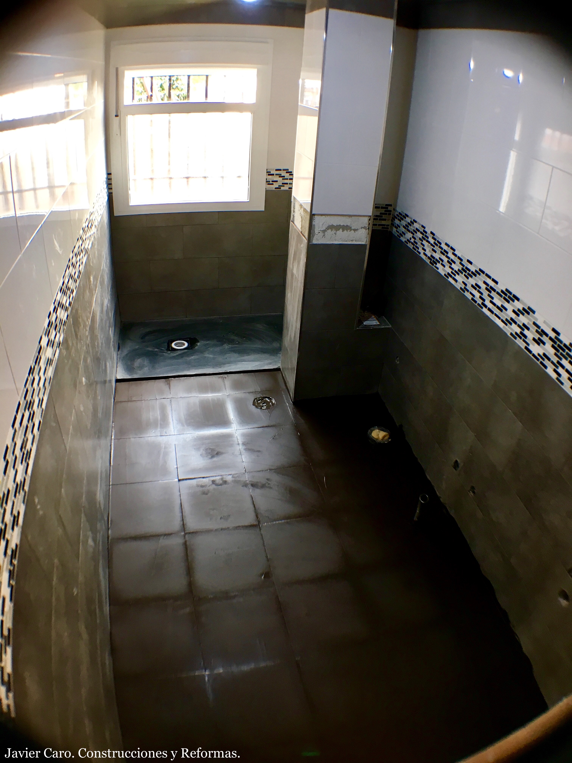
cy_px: 382
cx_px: 286
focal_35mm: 29
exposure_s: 1/33
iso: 64
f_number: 2.2
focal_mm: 4.15
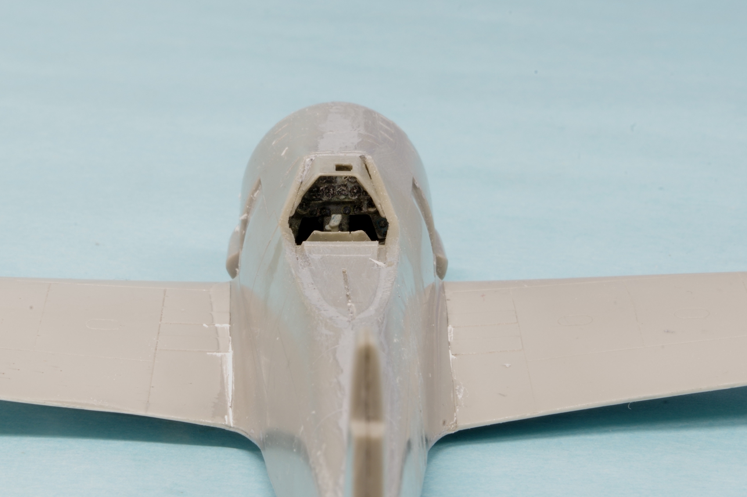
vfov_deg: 8.7
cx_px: 343
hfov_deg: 13.0
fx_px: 3276
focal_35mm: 158
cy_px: 224
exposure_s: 8
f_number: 40
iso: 100
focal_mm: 85
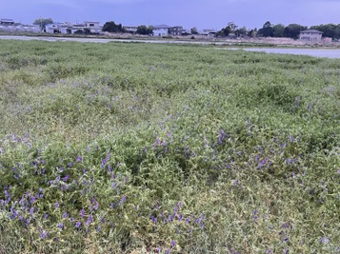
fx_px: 343
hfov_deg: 52.6
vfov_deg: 40.3
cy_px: 161
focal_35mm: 35
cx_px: 155
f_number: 1.6
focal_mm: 4.2
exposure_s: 1/60
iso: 320
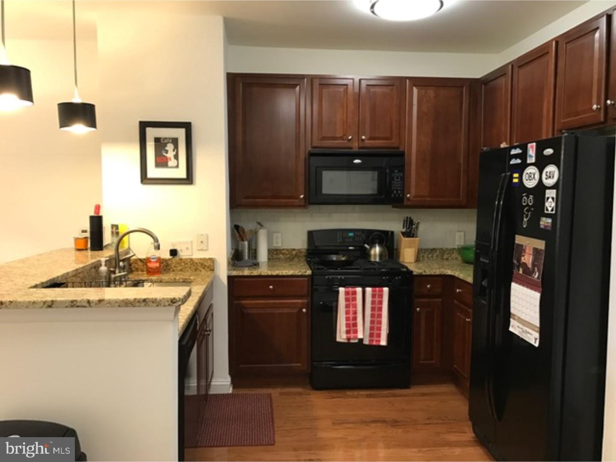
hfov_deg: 63.4
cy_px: 231
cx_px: 308
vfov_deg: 49.7
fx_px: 498
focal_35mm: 28
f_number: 1.8
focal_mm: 3.99
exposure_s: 1/15
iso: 50
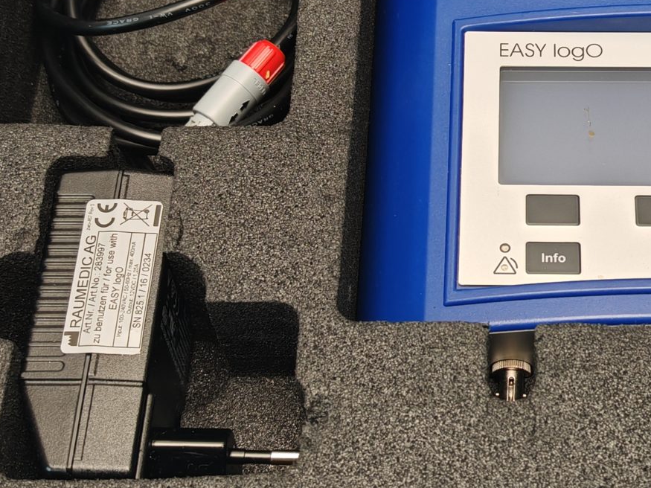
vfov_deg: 18.6
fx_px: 1485
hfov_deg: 24.3
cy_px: 180
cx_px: 536
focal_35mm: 79
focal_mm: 6.83
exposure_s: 1/100
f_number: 2
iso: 160
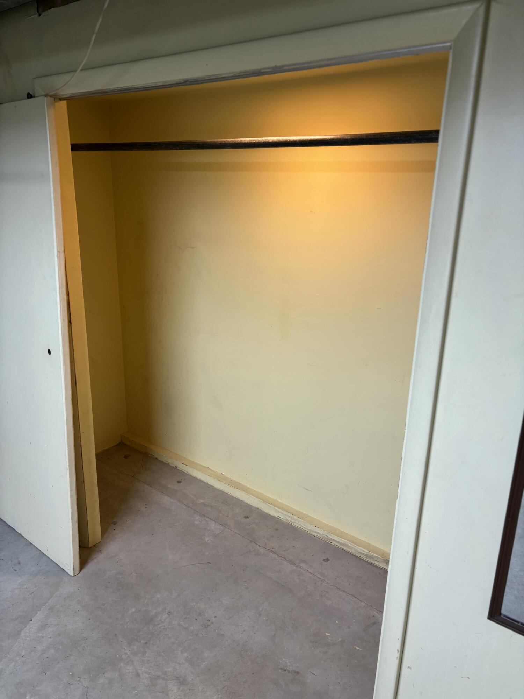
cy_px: 350
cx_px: 262
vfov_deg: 67.3
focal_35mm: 26
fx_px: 525
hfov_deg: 53.1
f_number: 1.6
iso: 100
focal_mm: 5.96
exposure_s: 1/60
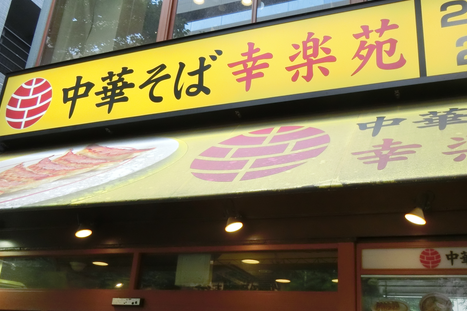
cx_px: 234
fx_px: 532
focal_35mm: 41
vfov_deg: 32.6
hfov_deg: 47.4
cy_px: 151
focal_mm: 6.9
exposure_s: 1/500
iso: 800
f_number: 4.1
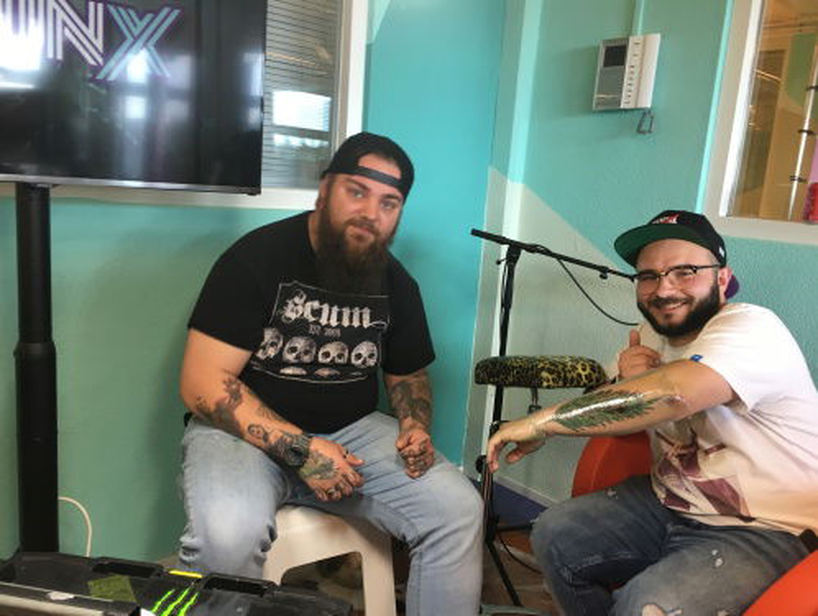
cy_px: 308
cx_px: 409
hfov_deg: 61.6
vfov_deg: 48.3
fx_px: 686
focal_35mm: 29
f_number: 2.2
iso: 100
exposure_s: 1/33
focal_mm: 4.15
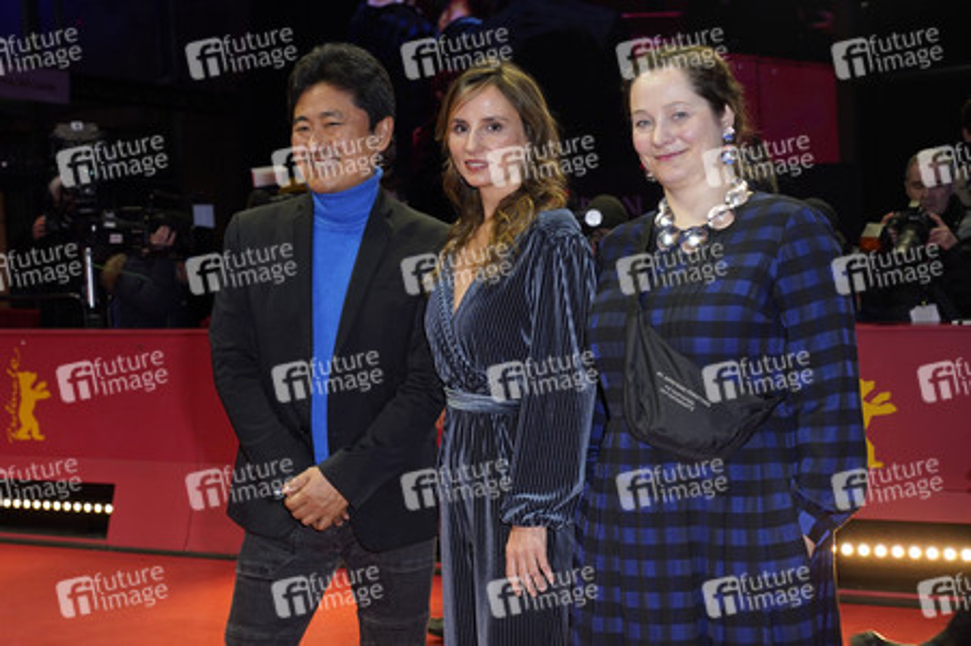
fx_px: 1348
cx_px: 486
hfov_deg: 39.6
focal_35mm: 50
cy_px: 323
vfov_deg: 27.0
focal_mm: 50
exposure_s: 1/160
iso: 800
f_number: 5.6
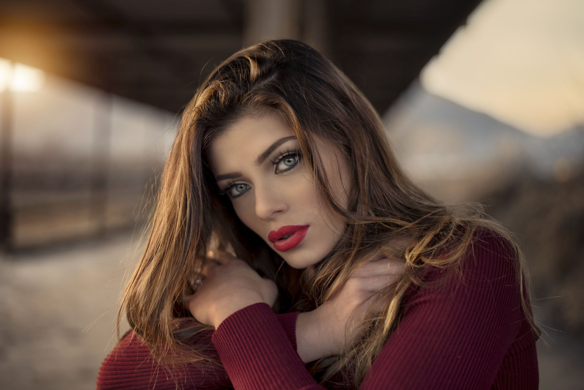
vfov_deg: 27.0
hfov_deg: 39.6
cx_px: 292
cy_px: 195
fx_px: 811
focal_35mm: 50
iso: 125
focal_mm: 50
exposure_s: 1/125
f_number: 1.8
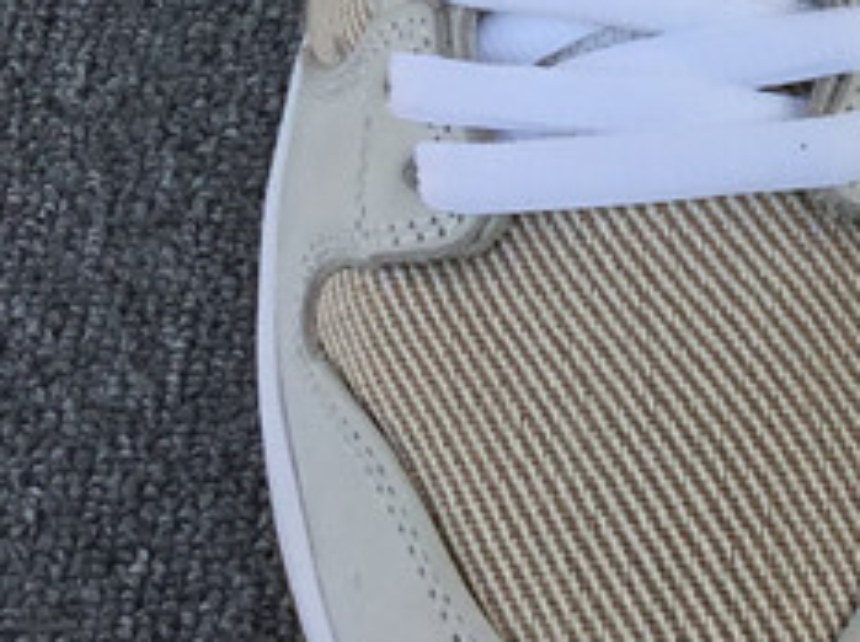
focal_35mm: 120
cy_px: -153
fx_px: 2977
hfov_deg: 15.7
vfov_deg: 12.0
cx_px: 1085
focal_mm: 3.3
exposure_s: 1/668
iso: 25
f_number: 2.4
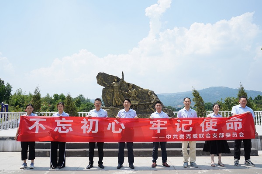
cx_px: 131
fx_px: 204
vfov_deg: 46.4
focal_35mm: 28
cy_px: 87
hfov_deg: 65.5
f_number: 8
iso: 100
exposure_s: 1/250
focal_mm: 28
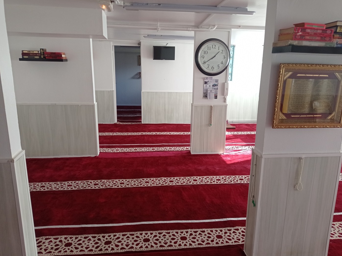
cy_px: 131
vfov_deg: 48.2
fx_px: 286
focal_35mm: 29
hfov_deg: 61.7
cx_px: 177
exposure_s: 1/100
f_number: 1.79
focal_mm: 4.74
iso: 138
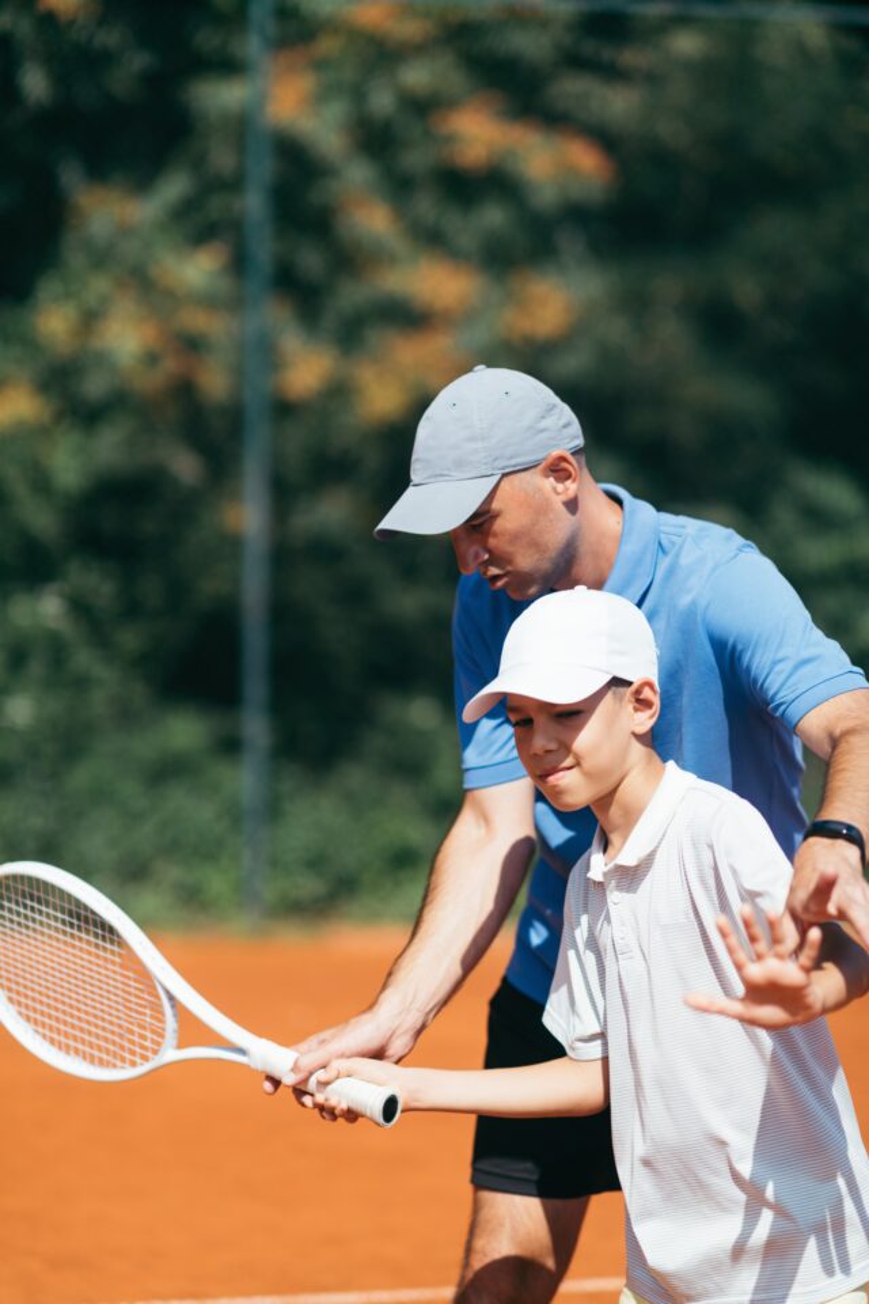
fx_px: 3077
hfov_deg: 16.1
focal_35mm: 85
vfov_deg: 23.9
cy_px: 652
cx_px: 434
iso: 100
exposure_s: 1/2000
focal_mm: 85
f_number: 1.8
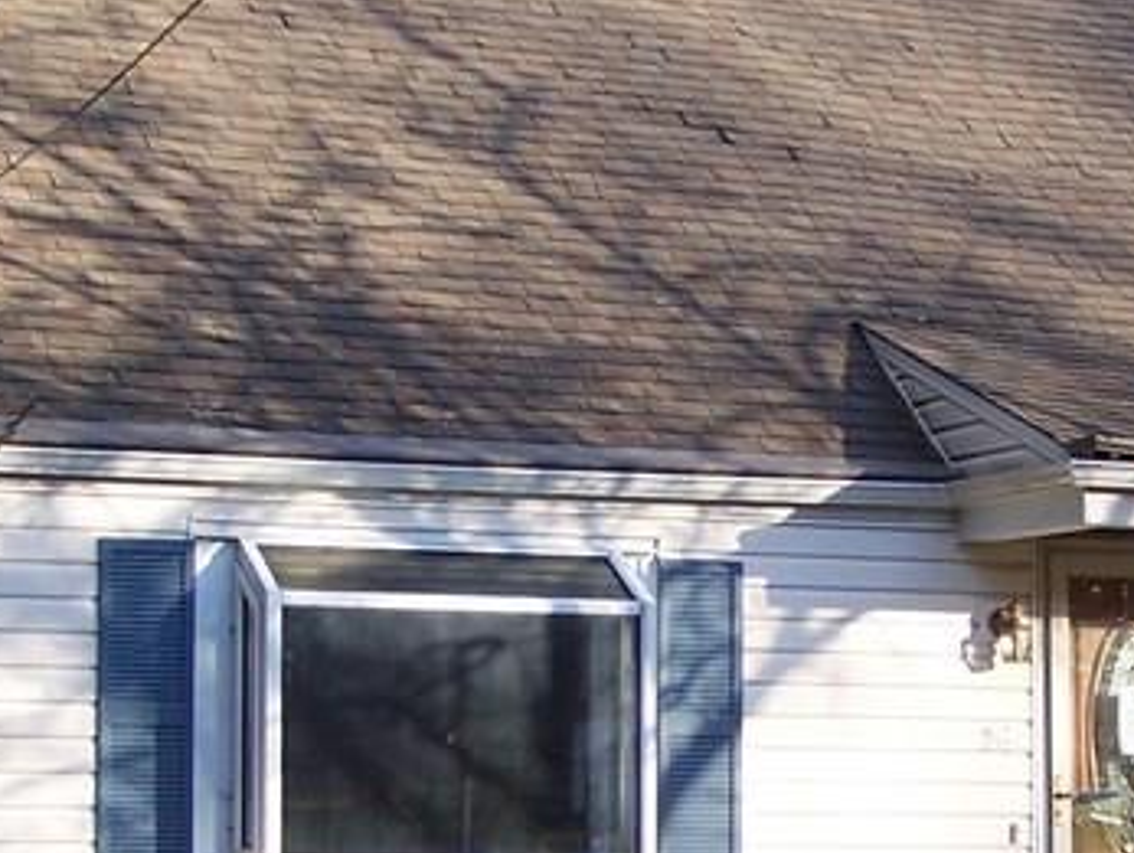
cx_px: 918
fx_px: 3673
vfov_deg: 13.2
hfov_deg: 17.4
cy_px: 722
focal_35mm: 112
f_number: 2.8
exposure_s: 1/250
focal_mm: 6.3
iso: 80
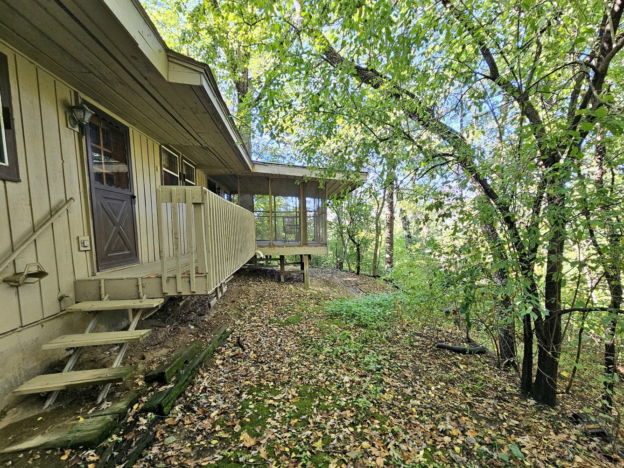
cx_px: 328
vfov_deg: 85.5
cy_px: 251
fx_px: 252
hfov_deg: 102.0
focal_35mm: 14
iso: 100
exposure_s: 1/60.2
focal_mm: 2.2
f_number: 2.2
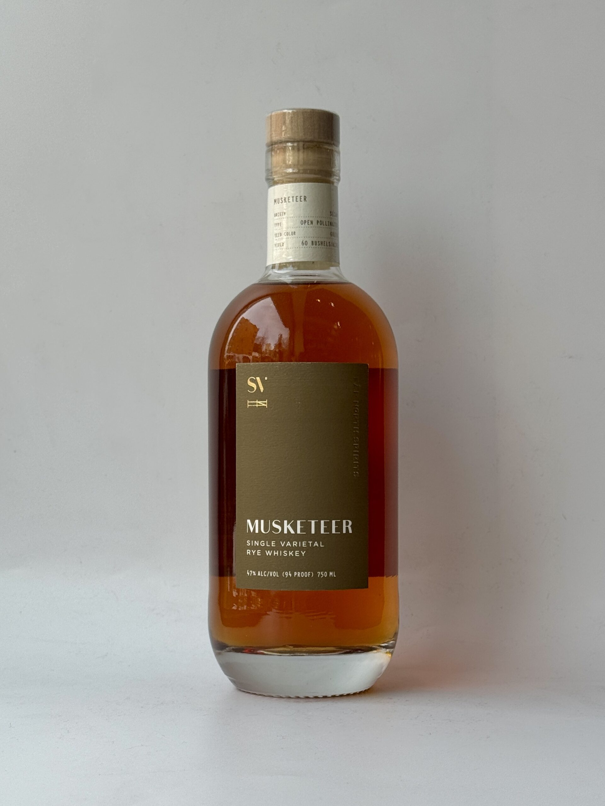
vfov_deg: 39.7
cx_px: 302
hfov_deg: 30.3
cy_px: 403
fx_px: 1119
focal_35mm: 48
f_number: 1.78
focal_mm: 6.76
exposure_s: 1/121
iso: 50
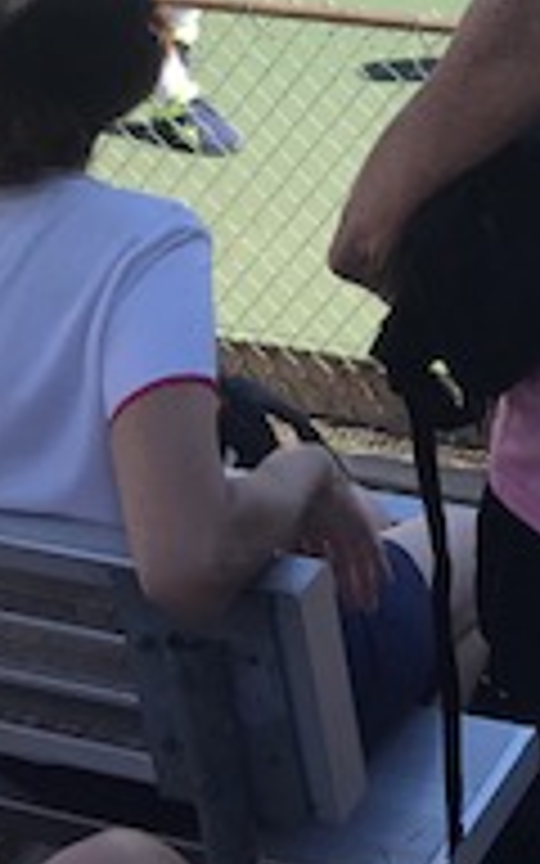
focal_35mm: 99
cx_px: 832
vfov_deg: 20.3
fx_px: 2331
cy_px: -18
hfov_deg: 12.5
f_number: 1.8
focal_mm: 3.99
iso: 20
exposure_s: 1/929
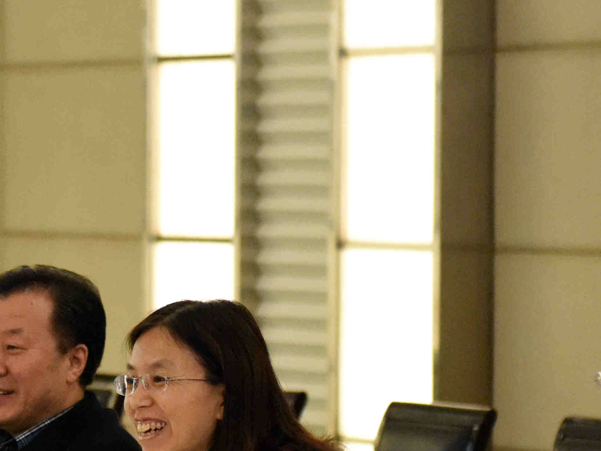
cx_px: 111
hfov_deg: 7.8
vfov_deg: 5.8
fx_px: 4410
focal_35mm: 254
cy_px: 368
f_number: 2.8
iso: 6400
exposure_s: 1/1000
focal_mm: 70
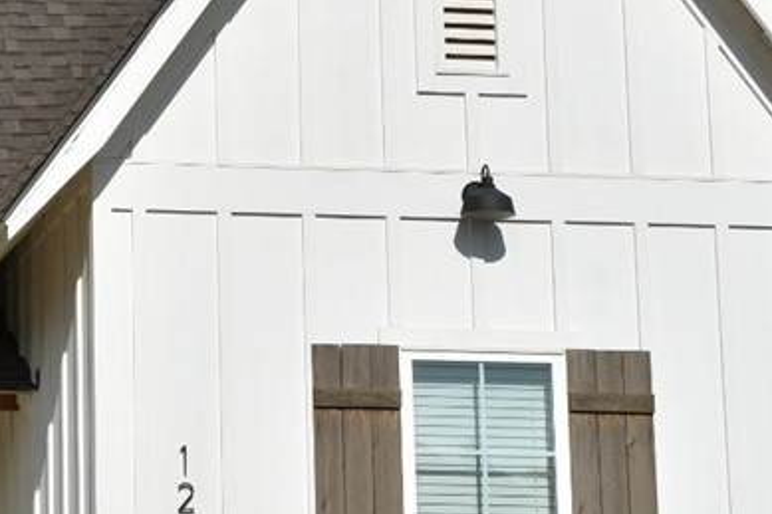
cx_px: -50
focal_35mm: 109
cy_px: 304
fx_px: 2336
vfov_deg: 12.5
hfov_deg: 18.2
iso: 100
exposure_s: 1/500
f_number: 9
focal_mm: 26
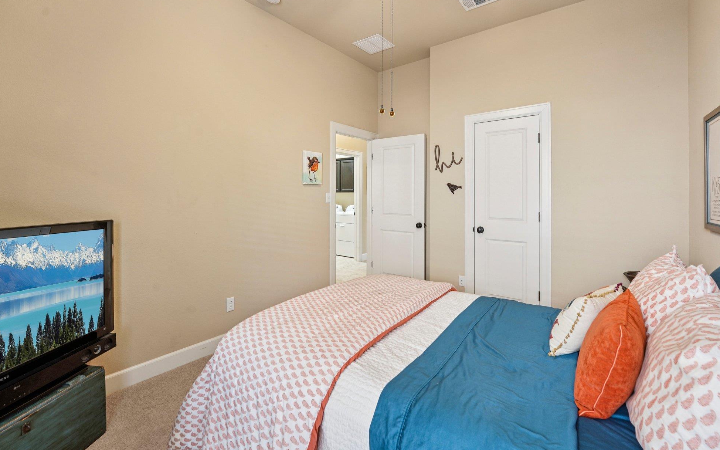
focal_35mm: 15
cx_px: 363
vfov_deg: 74.5
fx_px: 294
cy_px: 200
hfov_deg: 101.5
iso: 400
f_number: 8
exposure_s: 1/8
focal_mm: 14
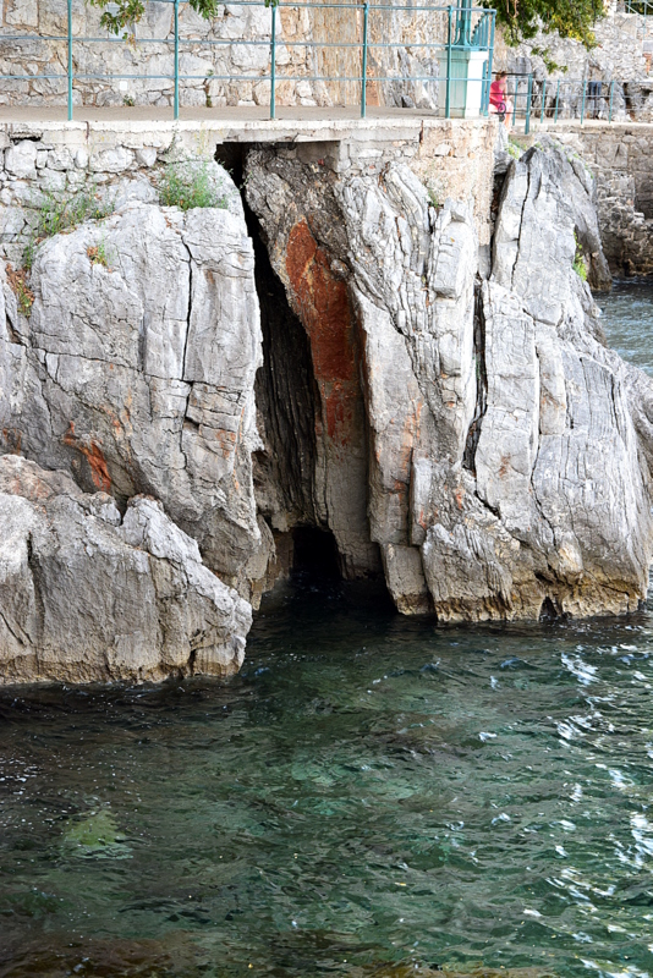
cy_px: 489
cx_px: 326
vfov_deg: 20.6
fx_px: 2691
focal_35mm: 99
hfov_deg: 13.8
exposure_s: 1/30
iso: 500
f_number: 7.1
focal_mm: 66
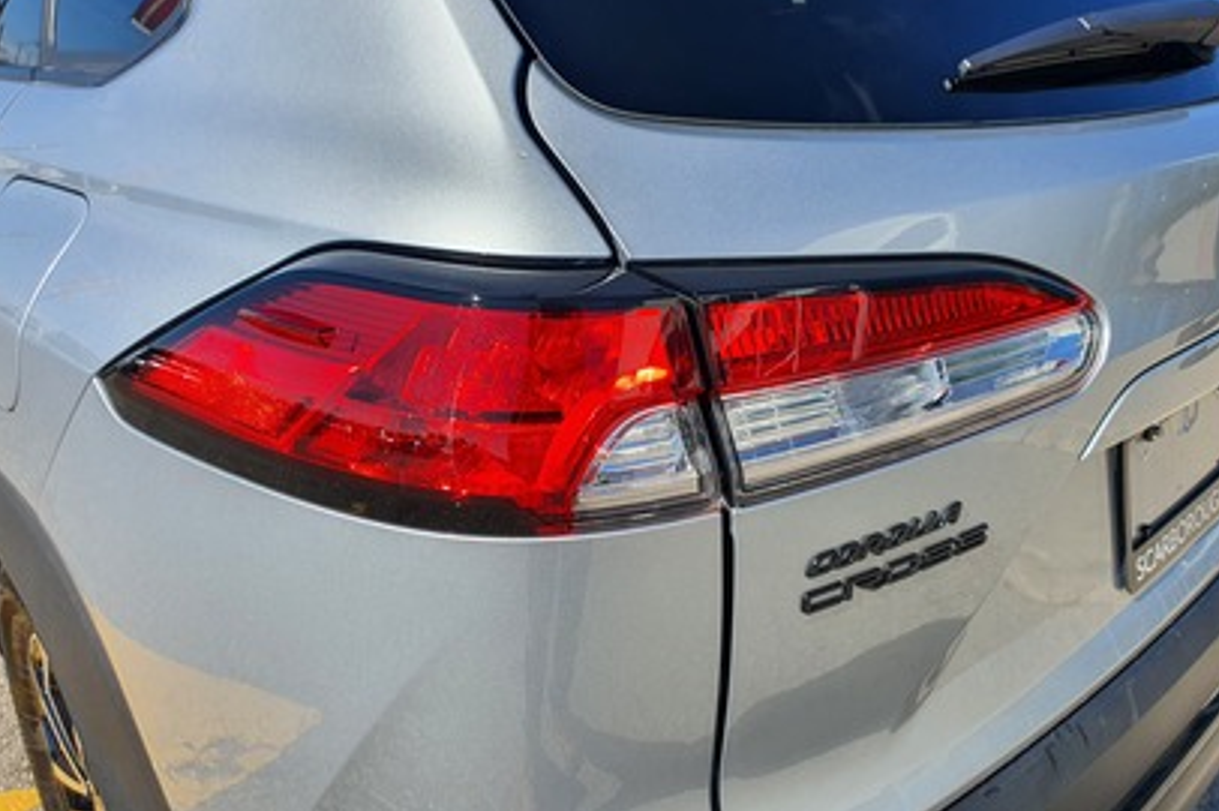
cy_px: 344
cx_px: 619
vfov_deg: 46.2
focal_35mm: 28
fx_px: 947
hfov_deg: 65.5
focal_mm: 4.3
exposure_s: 1/1788
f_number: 2.4
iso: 50
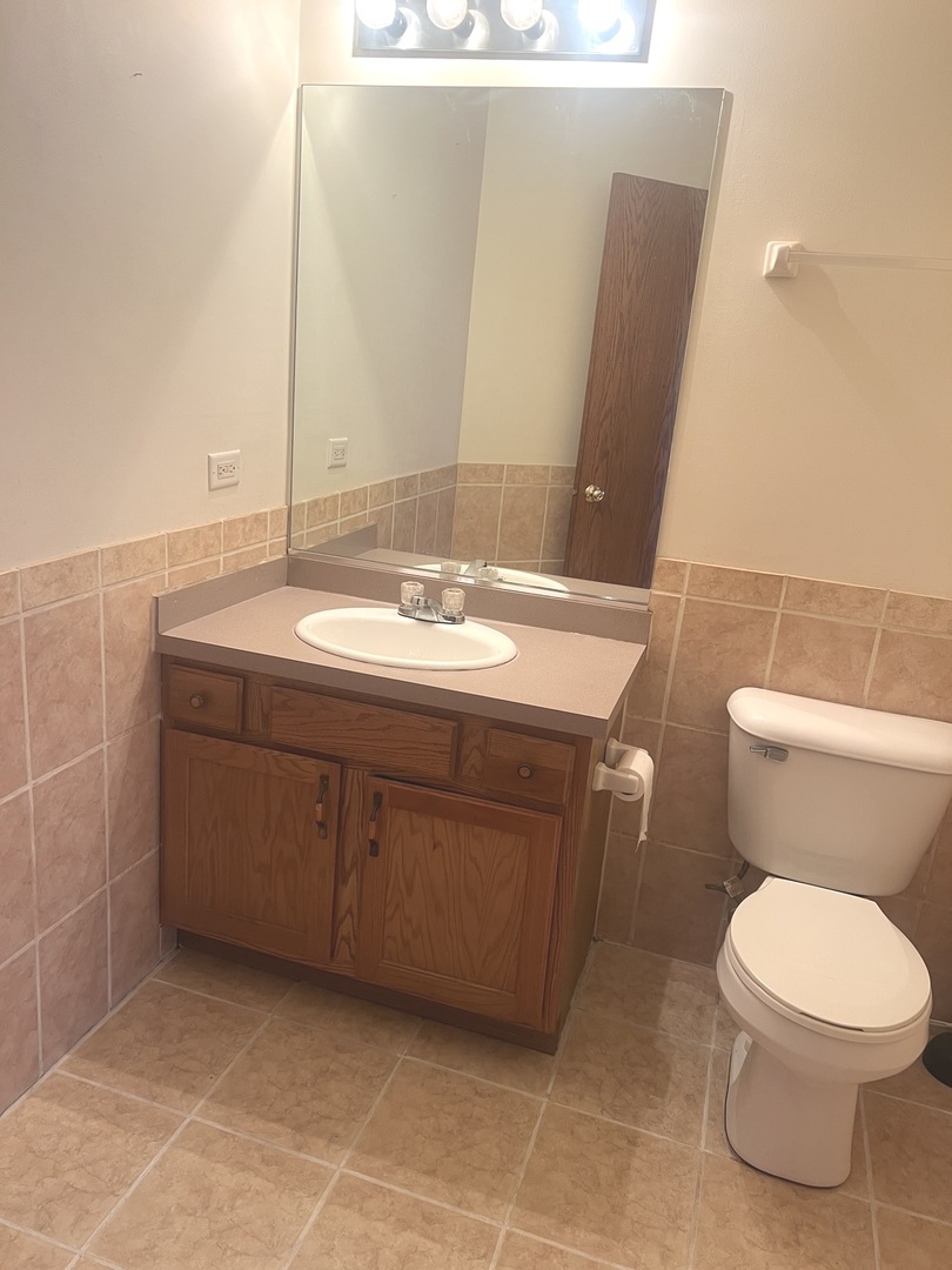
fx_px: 953
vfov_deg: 67.3
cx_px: 476
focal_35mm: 26
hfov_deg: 53.1
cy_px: 635
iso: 80
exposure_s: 1/60
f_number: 1.5
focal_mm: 5.7
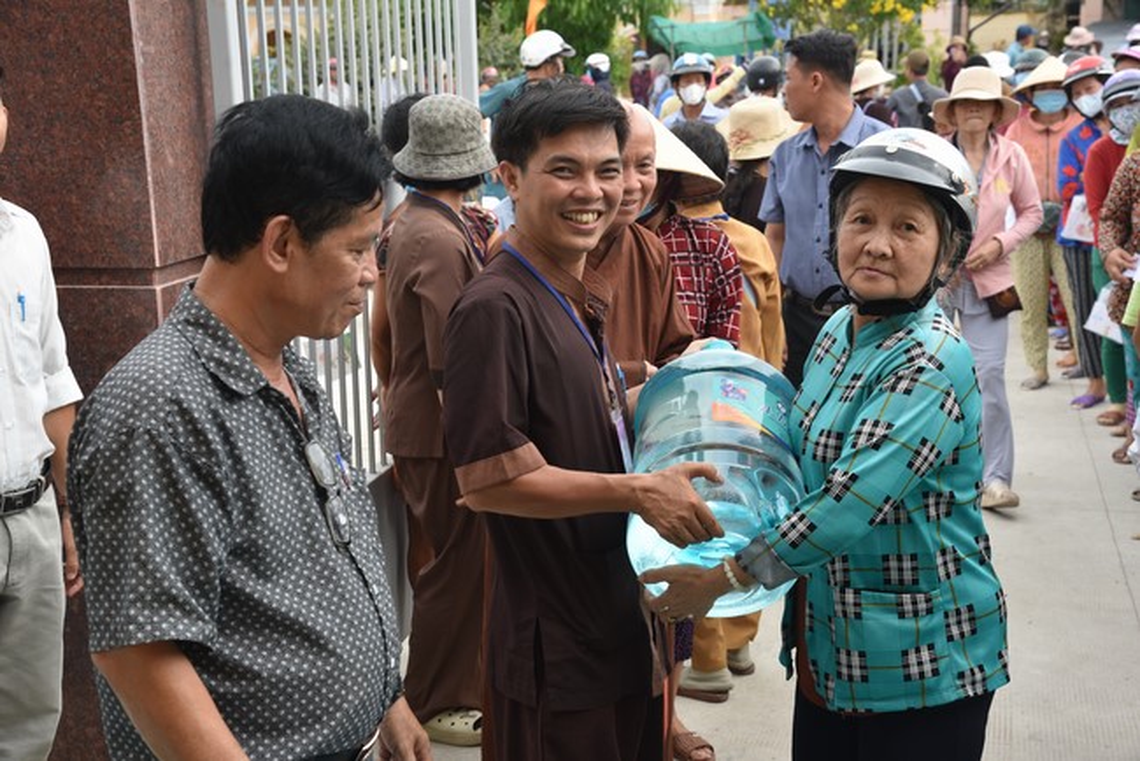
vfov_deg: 23.4
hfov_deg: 34.5
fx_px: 1837
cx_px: 570
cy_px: 380
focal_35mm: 58
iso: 400
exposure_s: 1/200
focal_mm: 58
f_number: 7.1
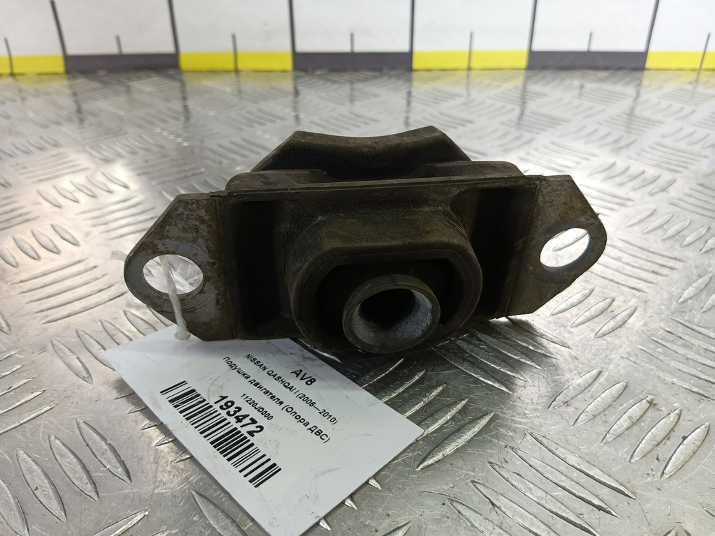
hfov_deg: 73.9
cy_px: 268
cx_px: 358
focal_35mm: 23
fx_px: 475
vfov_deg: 58.9
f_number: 1.6
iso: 132
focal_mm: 4.11
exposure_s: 1/100
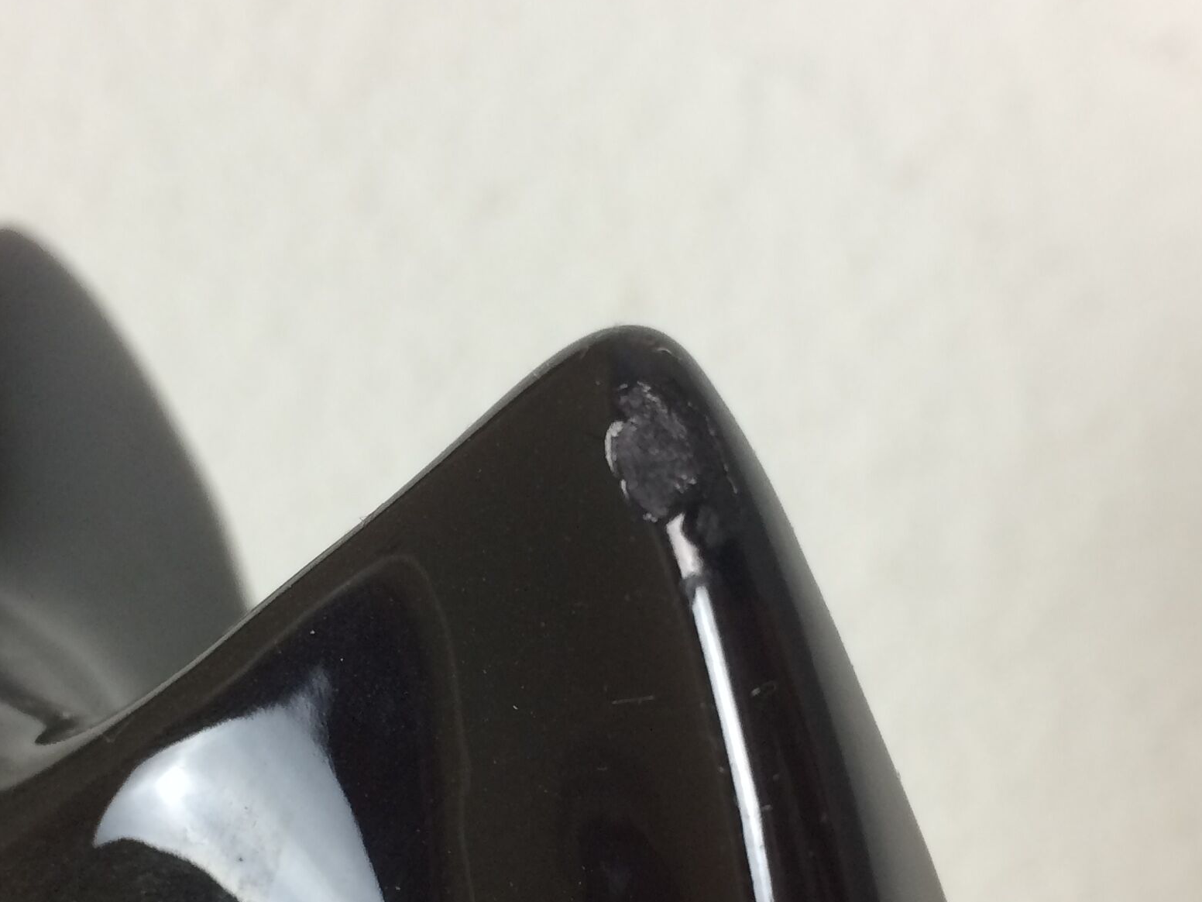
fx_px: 2118
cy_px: 653
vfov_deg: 23.8
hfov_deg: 31.7
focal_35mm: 61
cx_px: 531
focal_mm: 4.15
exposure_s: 1/33
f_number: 2.2
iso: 40
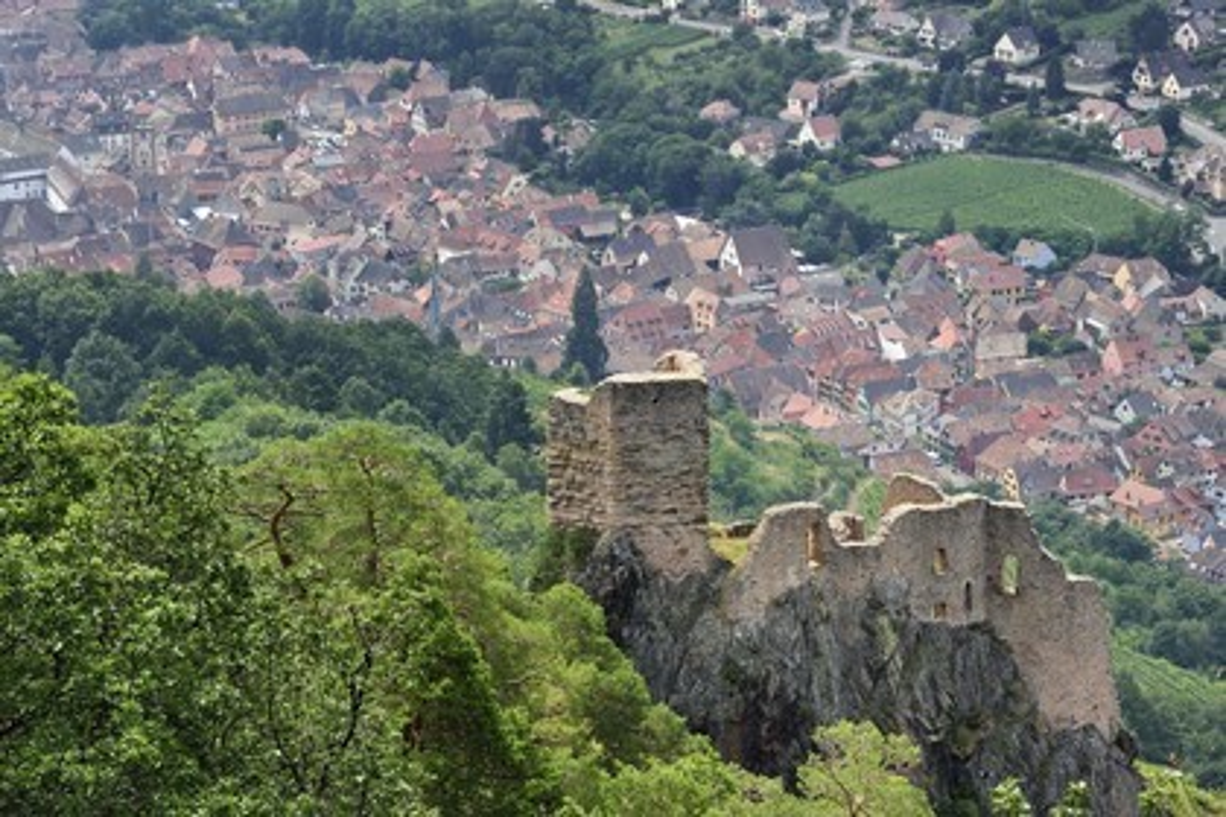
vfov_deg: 10.5
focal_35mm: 130
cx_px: 613
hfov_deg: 15.8
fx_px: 4427
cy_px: 408
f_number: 18
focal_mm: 130
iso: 800
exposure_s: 1/160
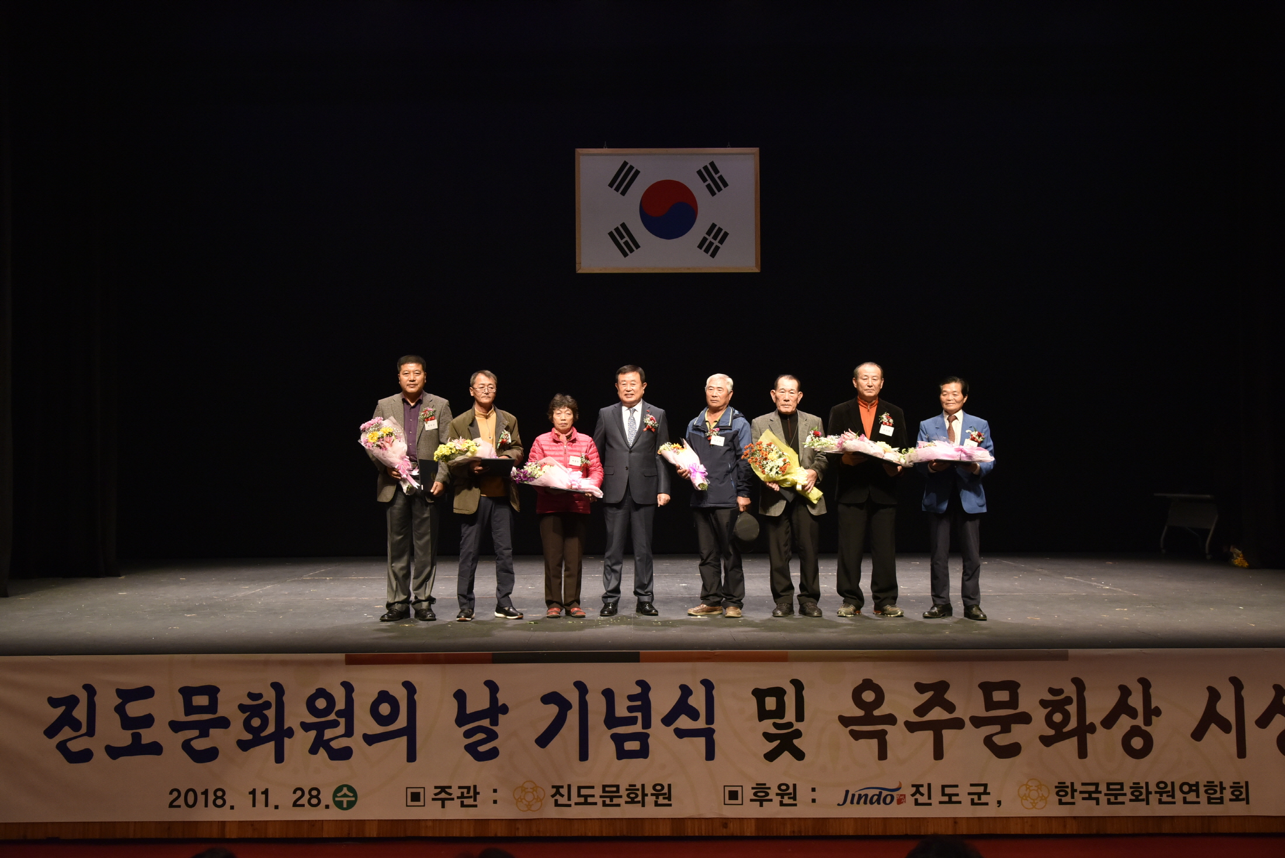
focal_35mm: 38
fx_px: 1357
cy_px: 429
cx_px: 642
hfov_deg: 50.7
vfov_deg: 35.1
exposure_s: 1/125
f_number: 5.6
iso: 2000
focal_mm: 38
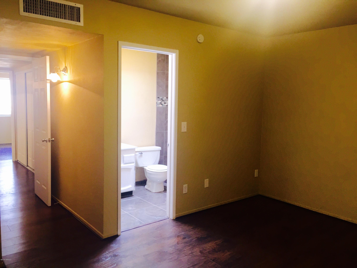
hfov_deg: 61.7
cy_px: 134
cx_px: 178
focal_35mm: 29
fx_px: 299
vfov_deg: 48.2
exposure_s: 1/30
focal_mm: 4.15
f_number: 2.2
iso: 80
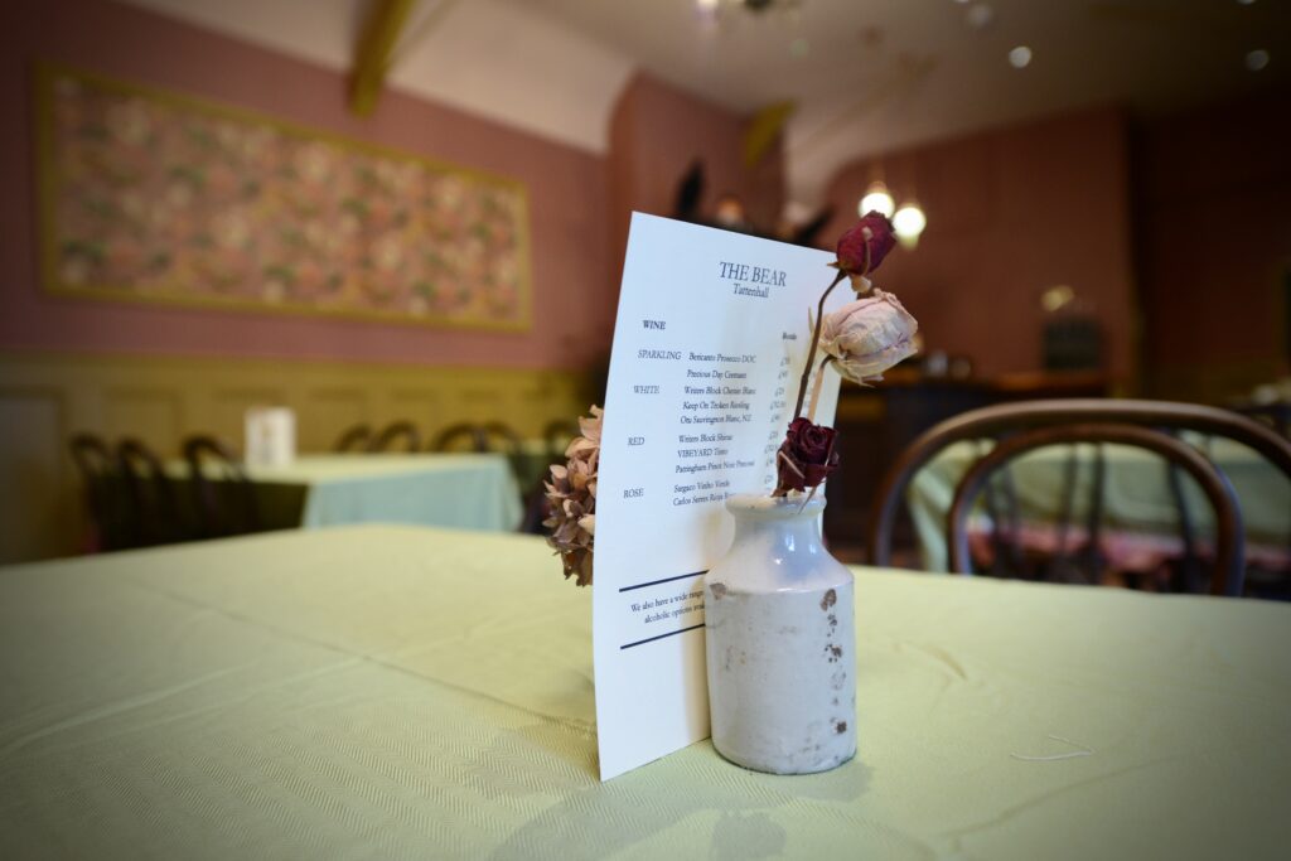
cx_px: 646
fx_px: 861
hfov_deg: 73.7
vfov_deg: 53.1
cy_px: 430
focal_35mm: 24
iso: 1250
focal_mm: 24
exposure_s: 1/100
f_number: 3.5
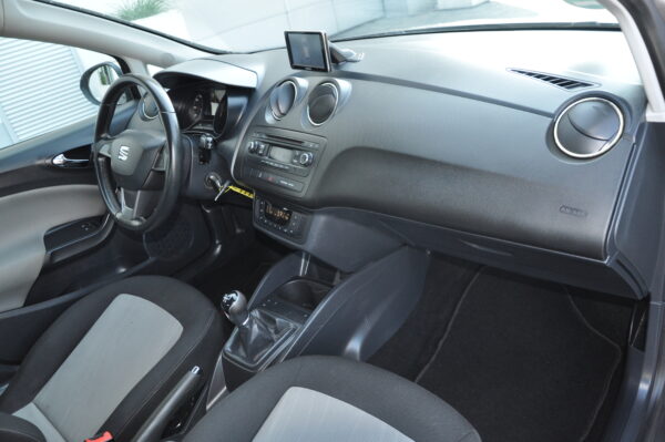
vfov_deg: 47.9
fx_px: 498
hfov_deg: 67.4
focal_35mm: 27
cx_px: 332
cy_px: 221
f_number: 3.5
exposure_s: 1/125
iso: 560
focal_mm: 18
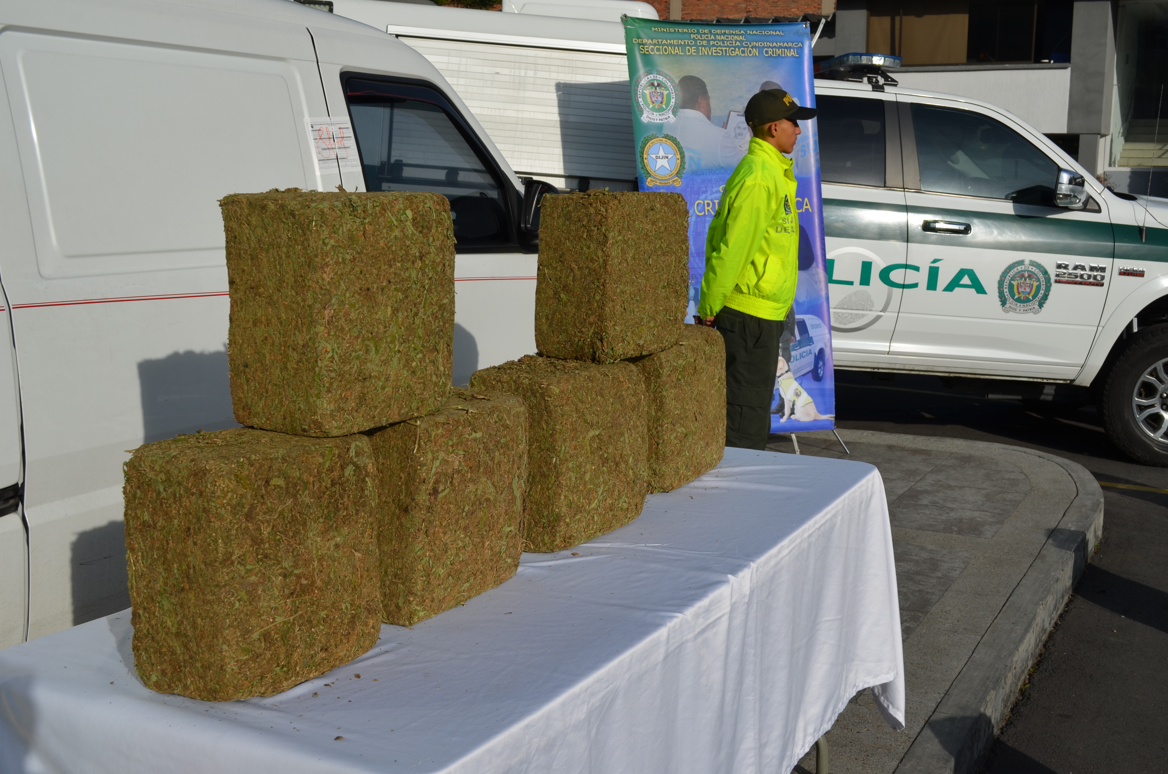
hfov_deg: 49.6
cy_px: 387
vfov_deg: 34.1
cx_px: 584
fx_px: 1263
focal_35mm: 39
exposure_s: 1/400
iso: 100
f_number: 10
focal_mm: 26
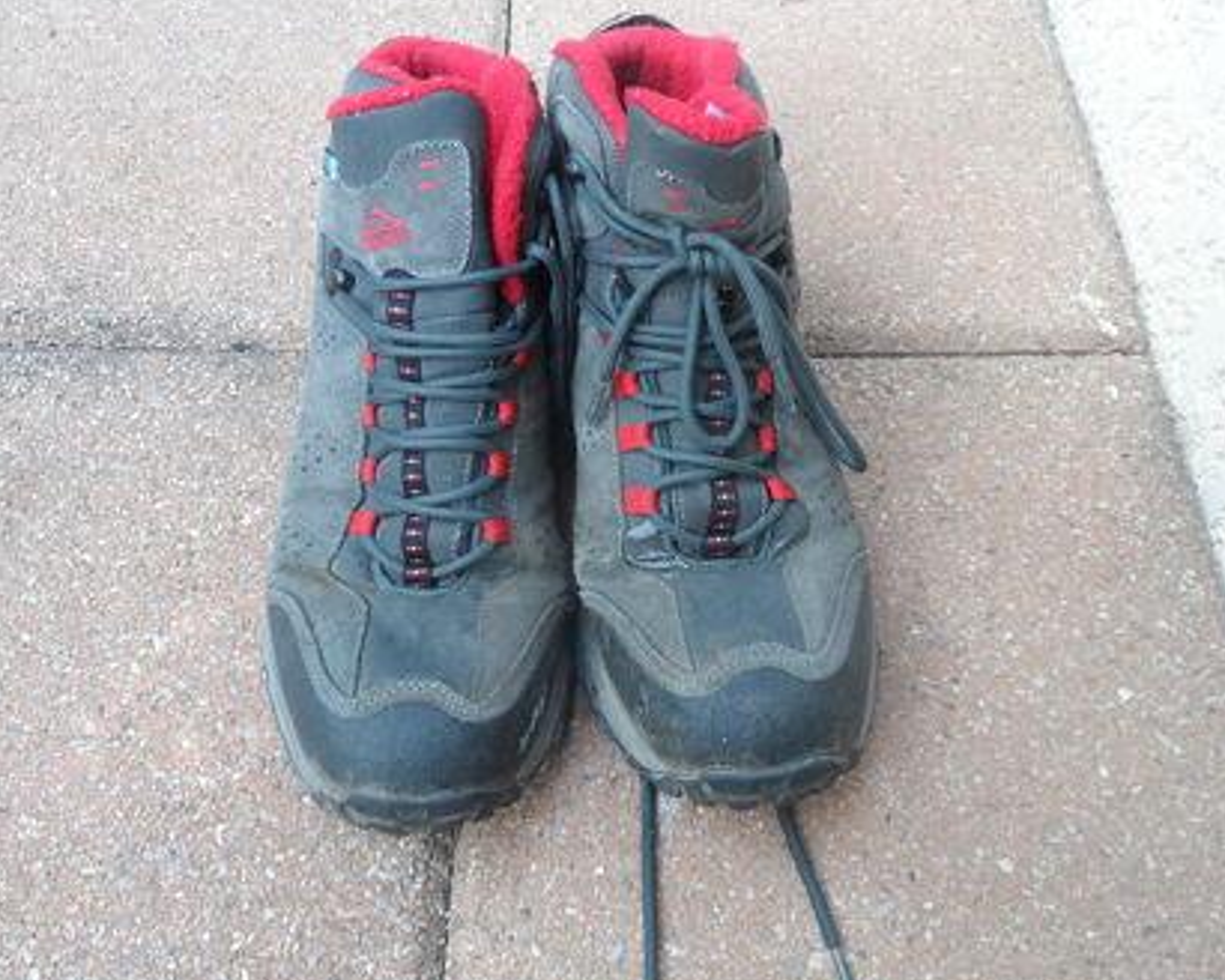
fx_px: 1160
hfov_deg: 55.7
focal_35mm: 32
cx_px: 612
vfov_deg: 45.8
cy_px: 511
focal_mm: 4.9
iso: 120
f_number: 3.1
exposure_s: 1/30
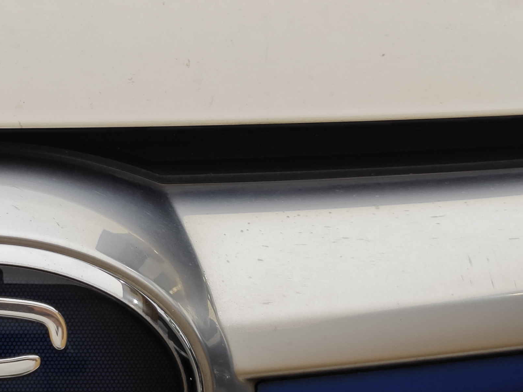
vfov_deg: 12.6
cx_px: -30
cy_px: 209
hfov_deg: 16.3
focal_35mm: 118
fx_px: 1783
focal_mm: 8.7
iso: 80
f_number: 1.9
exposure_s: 1/100
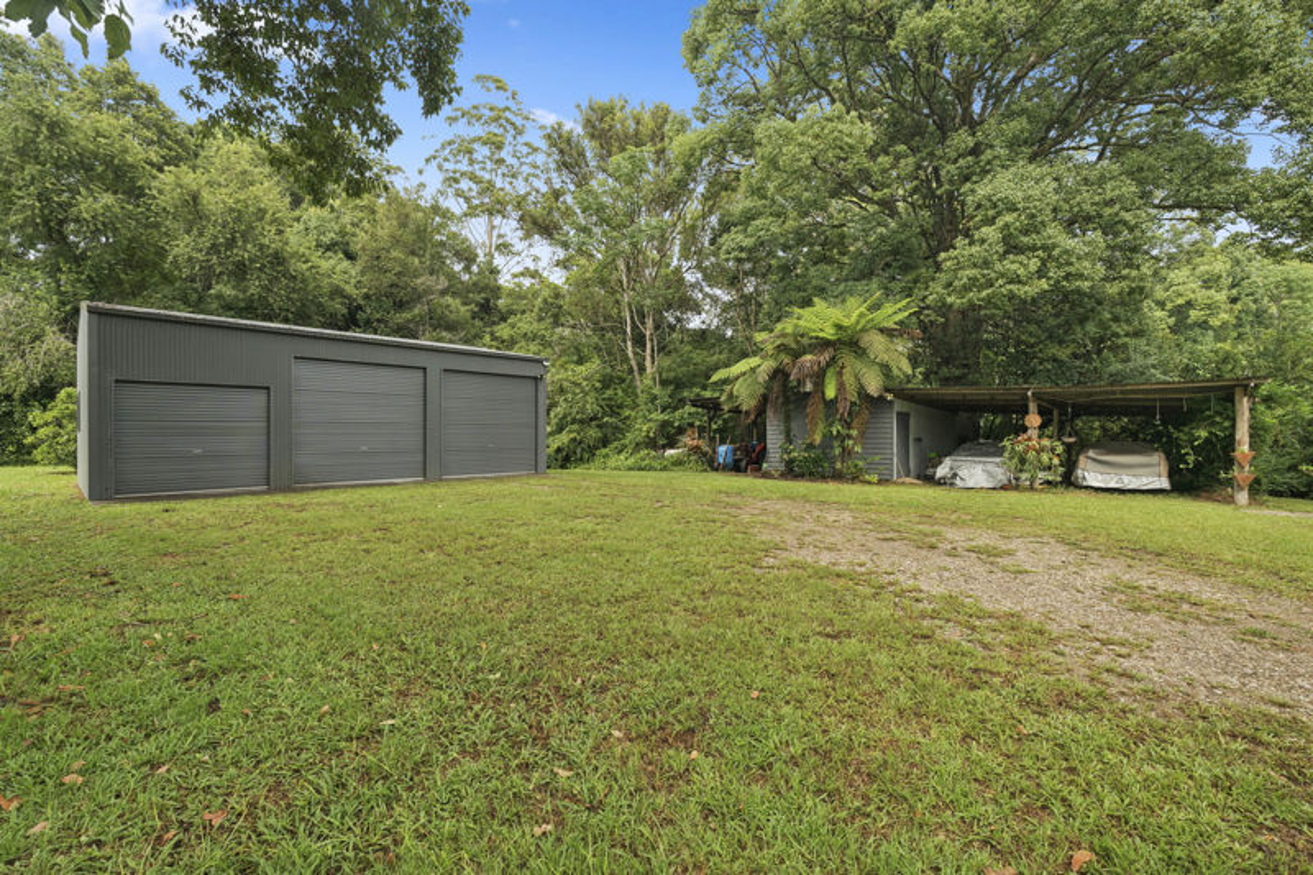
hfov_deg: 95.0
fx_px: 602
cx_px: 656
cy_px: 438
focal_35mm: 16
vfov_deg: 72.0
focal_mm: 16.5
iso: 800
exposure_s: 1/250
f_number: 9
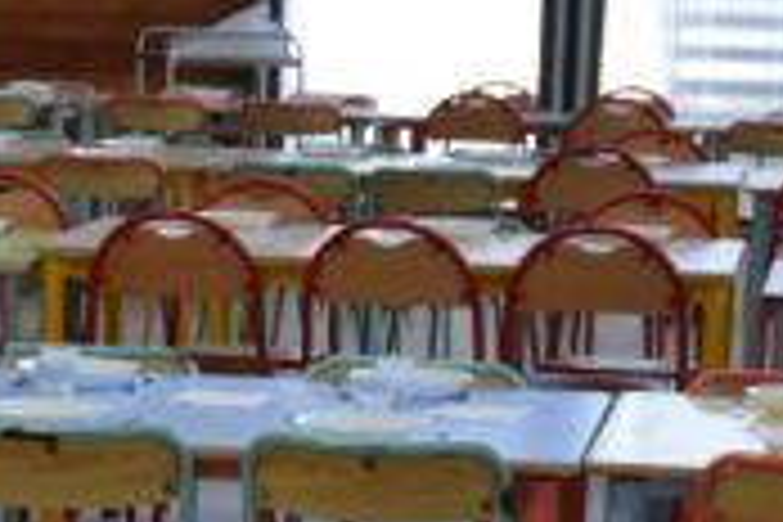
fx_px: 3414
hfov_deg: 13.0
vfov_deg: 8.6
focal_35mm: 157
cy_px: 747
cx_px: 158
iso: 400
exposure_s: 1/80
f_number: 4.5
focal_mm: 26
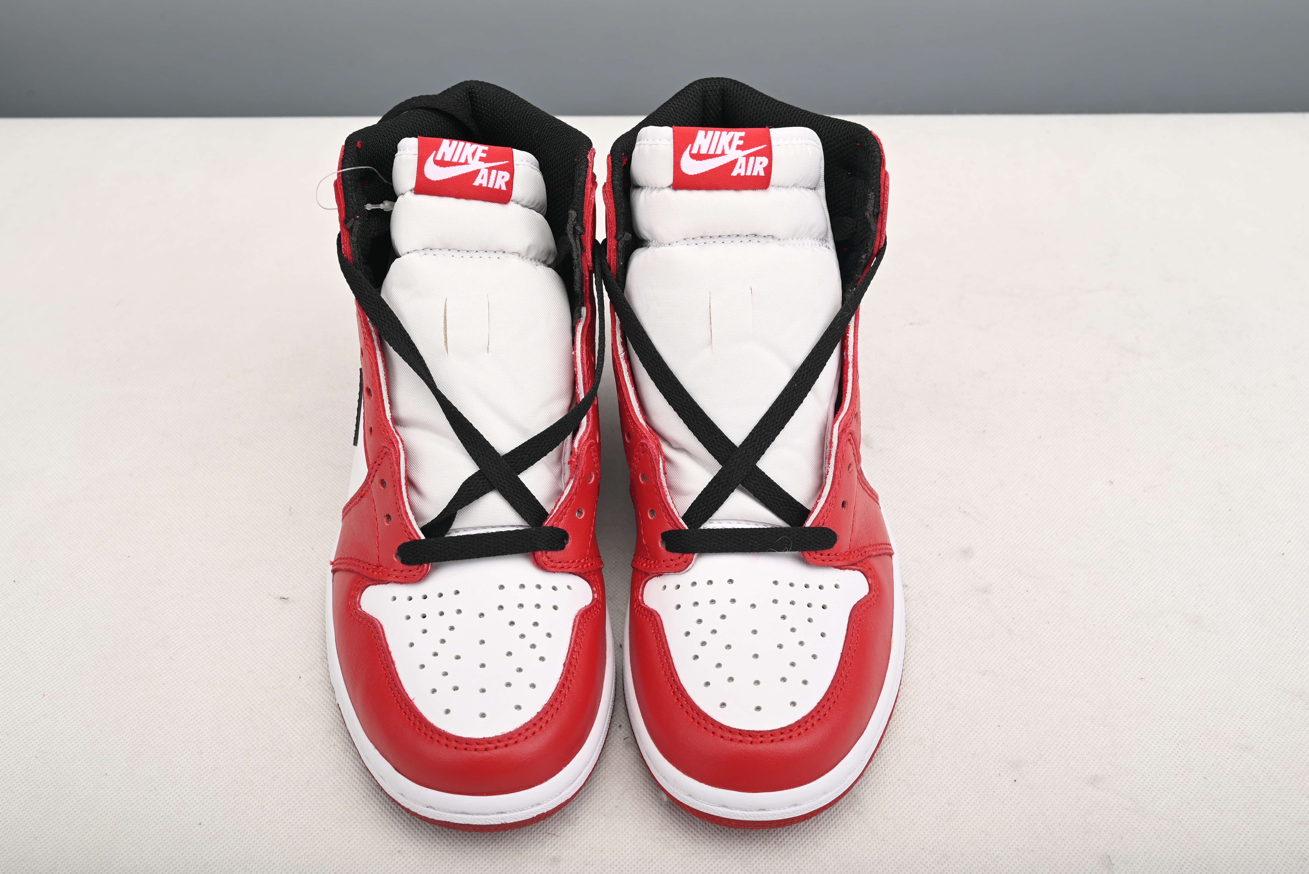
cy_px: 437
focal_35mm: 42
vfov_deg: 31.9
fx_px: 1528
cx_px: 654
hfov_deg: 46.4
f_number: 11
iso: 100
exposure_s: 1/200
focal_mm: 42
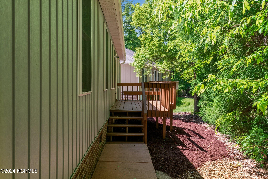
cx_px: 134
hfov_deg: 60.3
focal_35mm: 31
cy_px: 90
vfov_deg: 42.3
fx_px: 231
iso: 320
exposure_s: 1/40
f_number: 8
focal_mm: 31
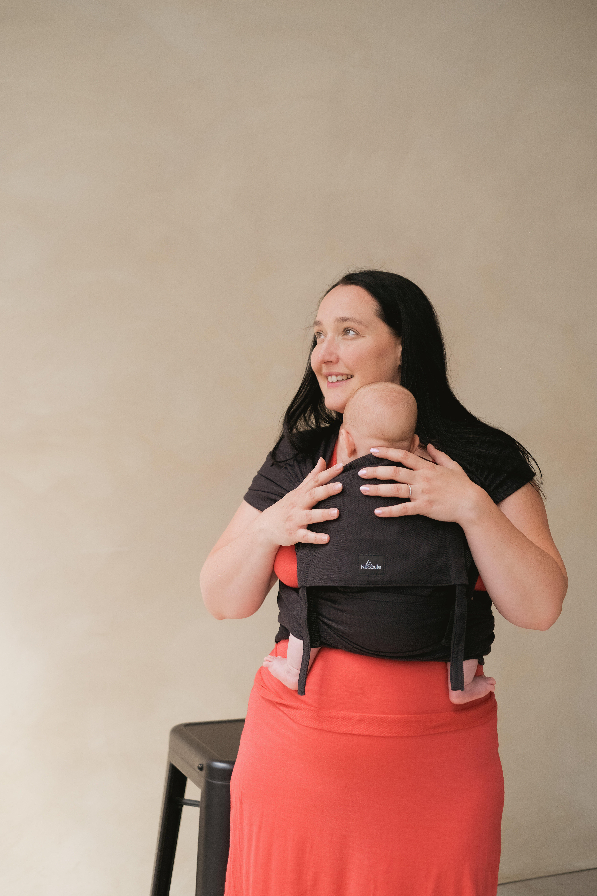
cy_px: 448
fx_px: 1318
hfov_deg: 25.5
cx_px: 298
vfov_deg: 37.5
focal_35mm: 53
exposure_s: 1/640
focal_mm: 35
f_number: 2
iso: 320
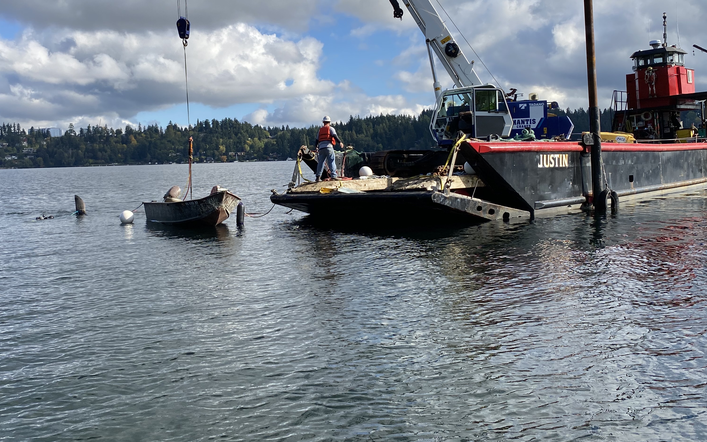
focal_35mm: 37
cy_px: 189
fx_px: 713
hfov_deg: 52.6
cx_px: 306
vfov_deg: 34.4
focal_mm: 4.25
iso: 32
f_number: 1.8
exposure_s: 1/2817
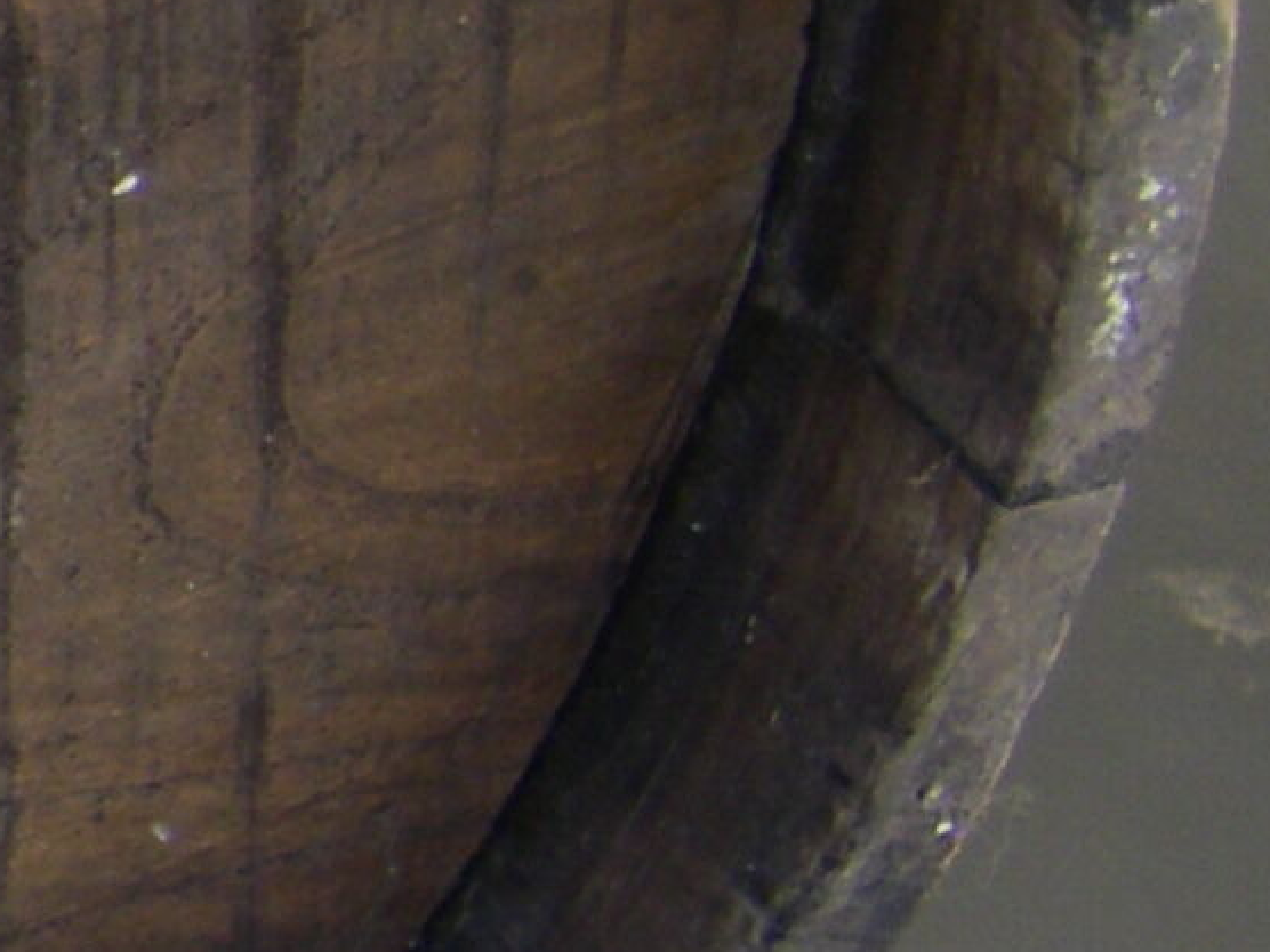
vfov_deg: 6.6
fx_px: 8181
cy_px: 46
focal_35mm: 223
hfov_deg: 8.4
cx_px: -1345
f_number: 3.5
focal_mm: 6.3
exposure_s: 1/160
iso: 64
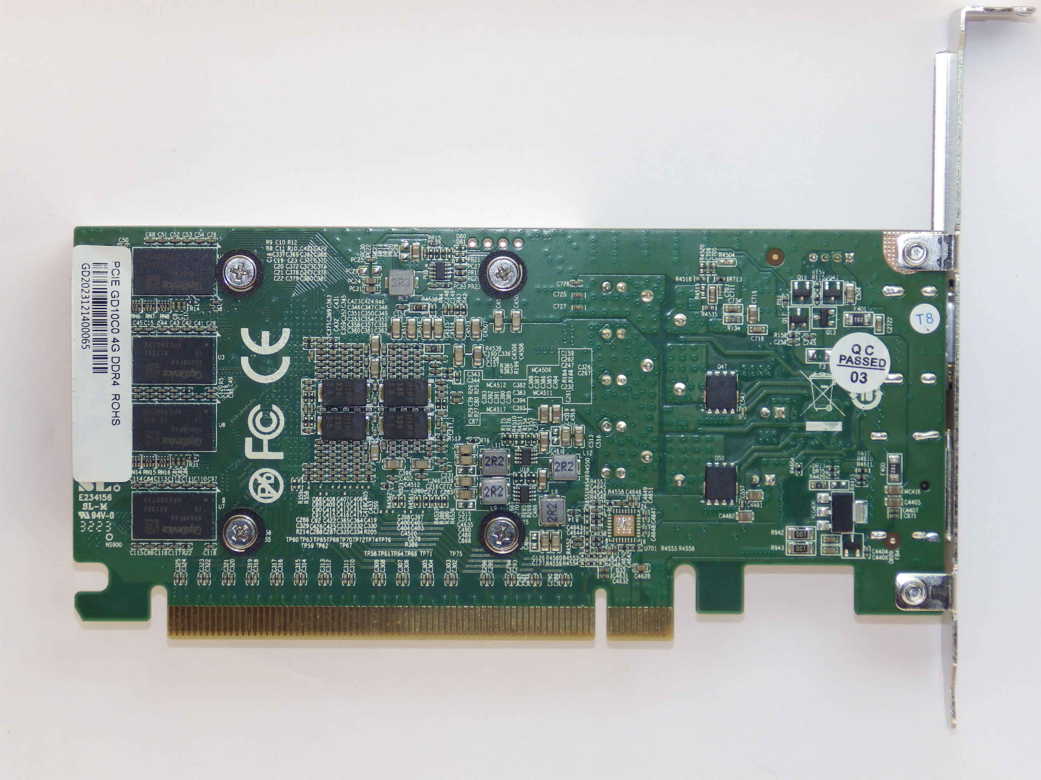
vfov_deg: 8.8
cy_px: 390
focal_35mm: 169
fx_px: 5082
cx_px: 520
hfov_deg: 11.7
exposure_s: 1/200
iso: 100
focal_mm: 30.4
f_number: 5.3
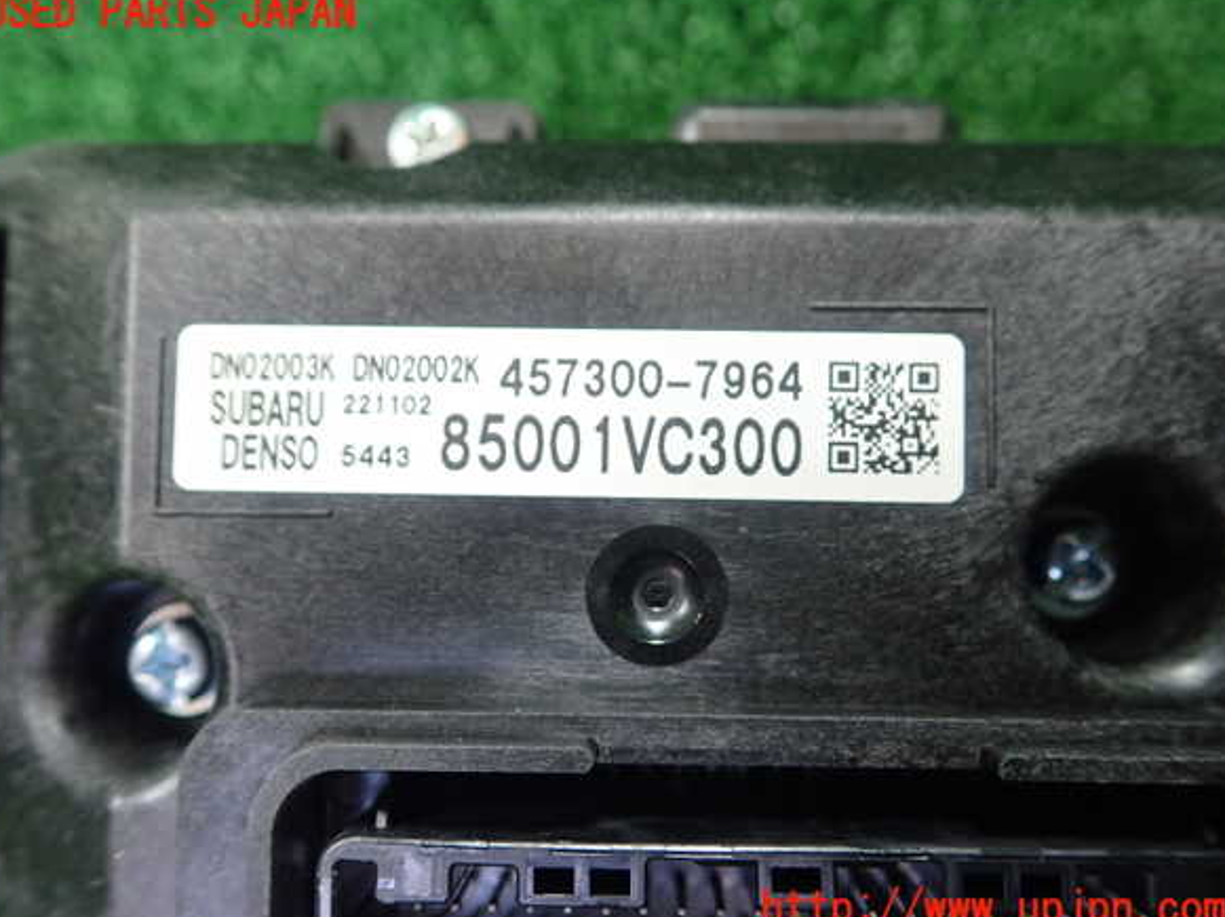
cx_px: 605
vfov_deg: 45.4
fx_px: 1096
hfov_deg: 58.4
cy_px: 462
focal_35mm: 31
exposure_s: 1/125
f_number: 2.3
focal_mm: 5.5
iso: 500
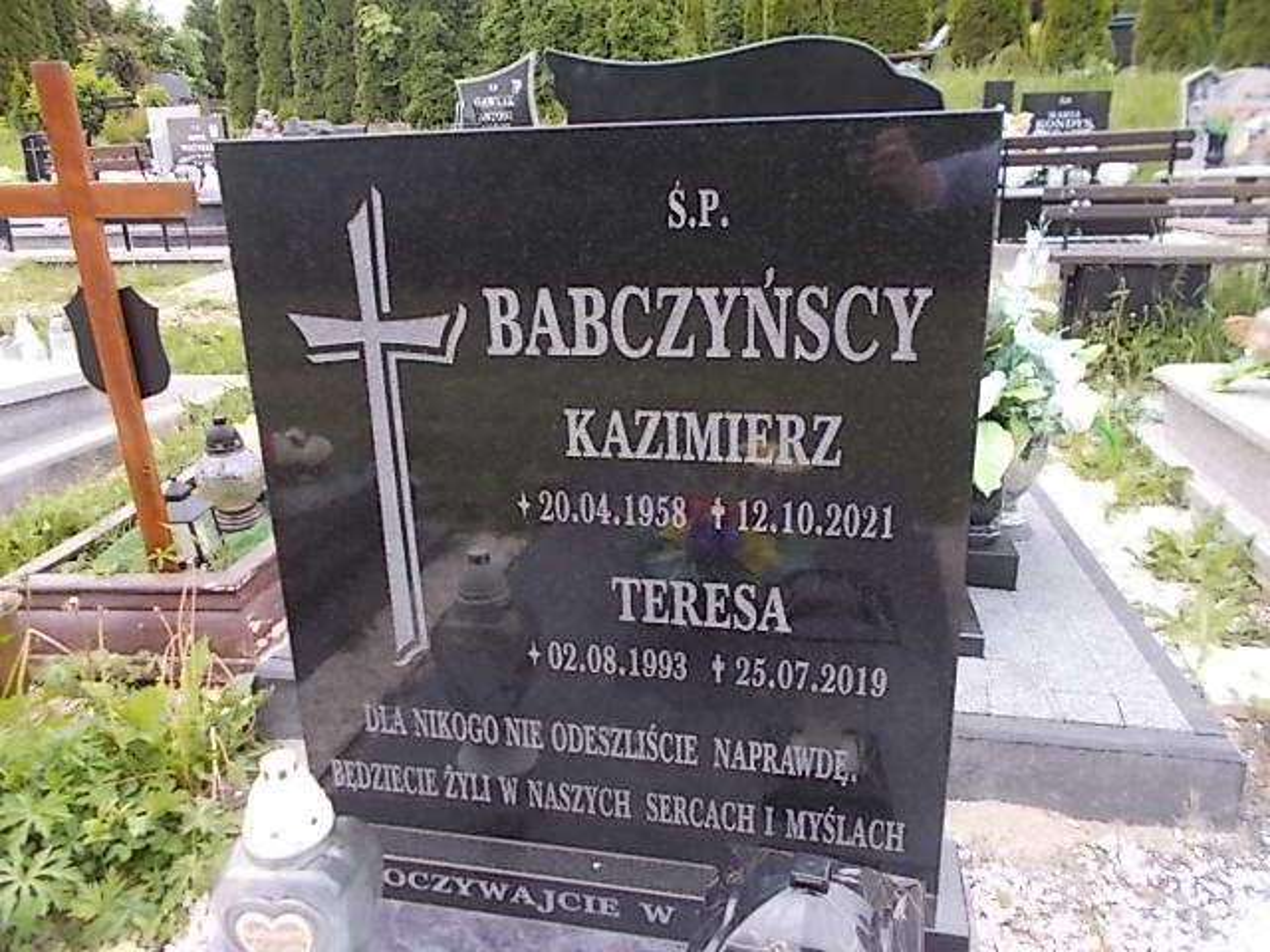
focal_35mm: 26
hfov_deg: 67.3
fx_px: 954
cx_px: 635
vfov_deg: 53.1
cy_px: 476
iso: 80
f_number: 3.2
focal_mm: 4.6
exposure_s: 1/125
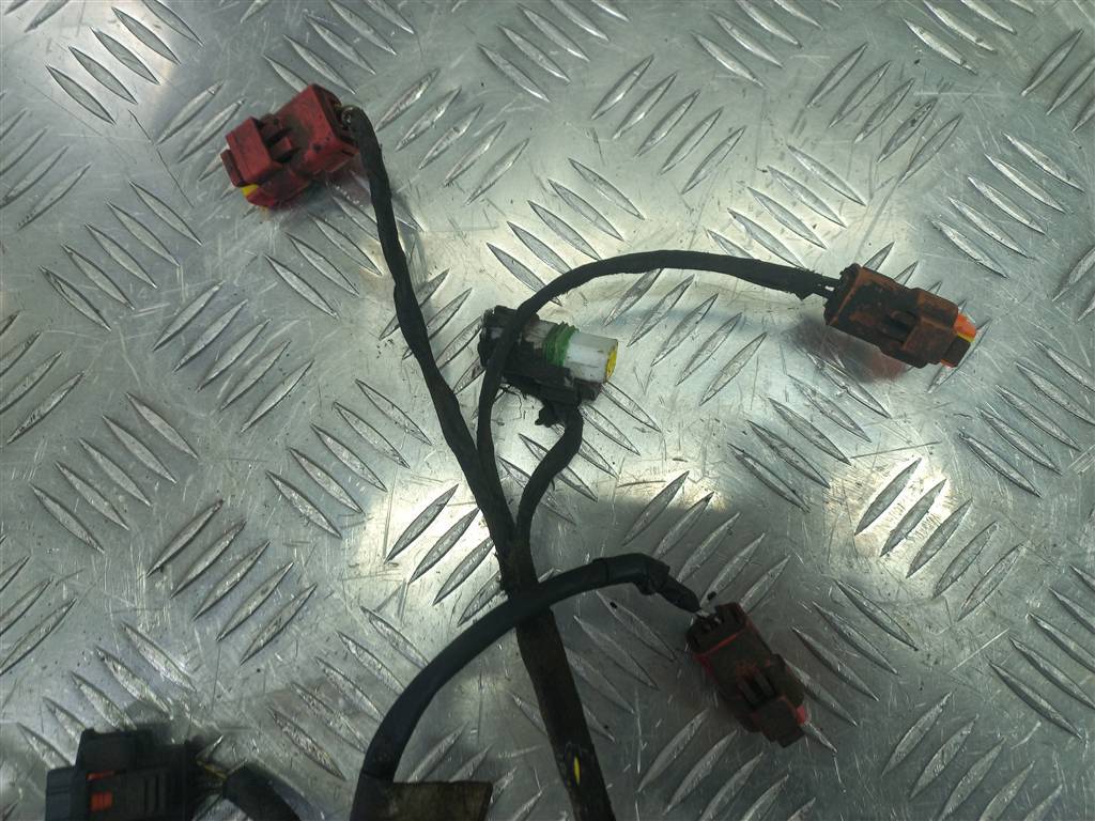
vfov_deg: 54.9
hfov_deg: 69.4
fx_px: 791
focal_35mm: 25
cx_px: 548
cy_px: 410
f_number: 1.8
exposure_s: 1/50
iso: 40
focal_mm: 4.6
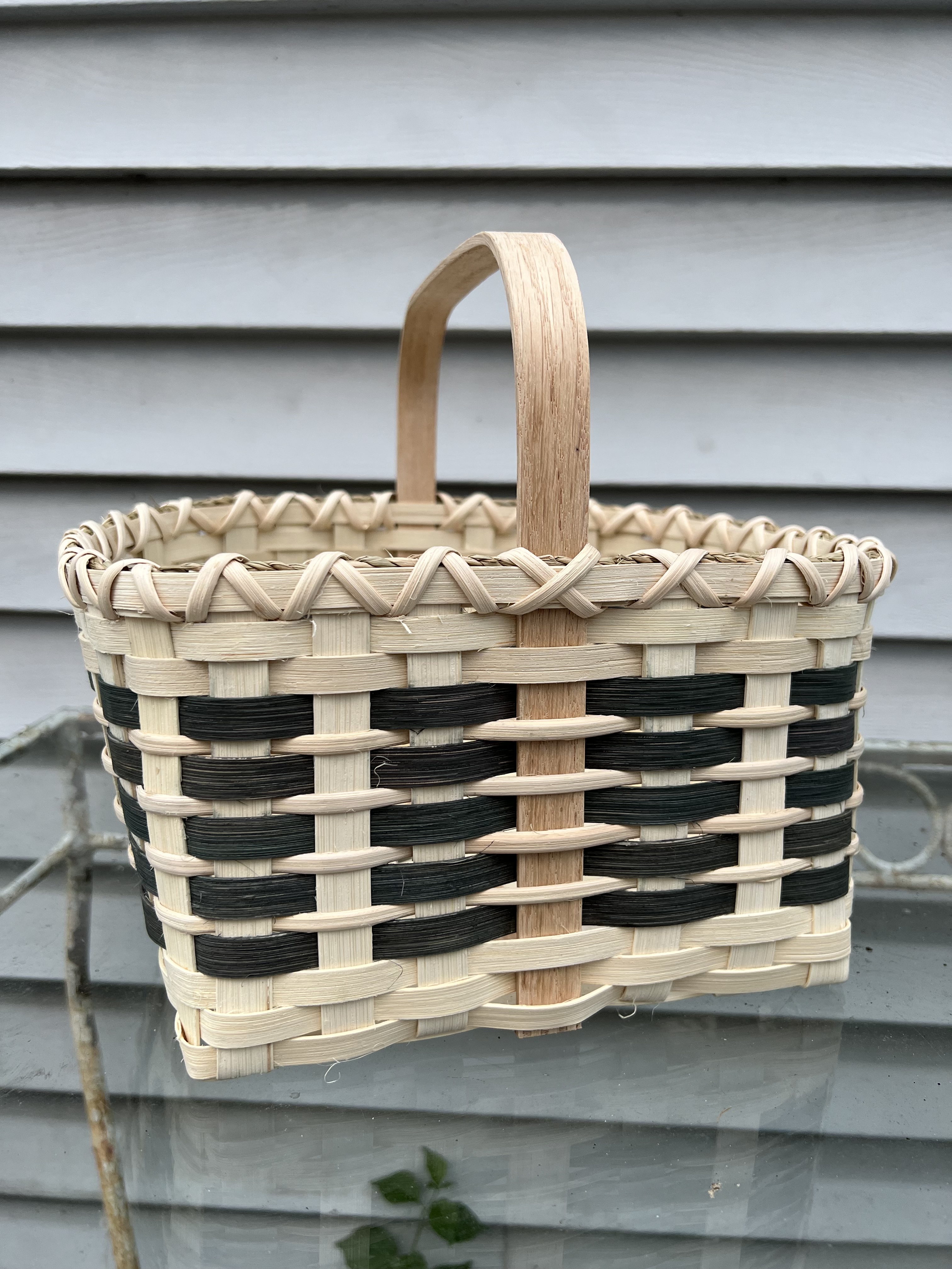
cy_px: 634
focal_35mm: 26
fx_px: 953
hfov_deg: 53.1
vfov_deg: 67.3
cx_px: 476
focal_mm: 5.7
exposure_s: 1/121
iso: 80
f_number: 1.5
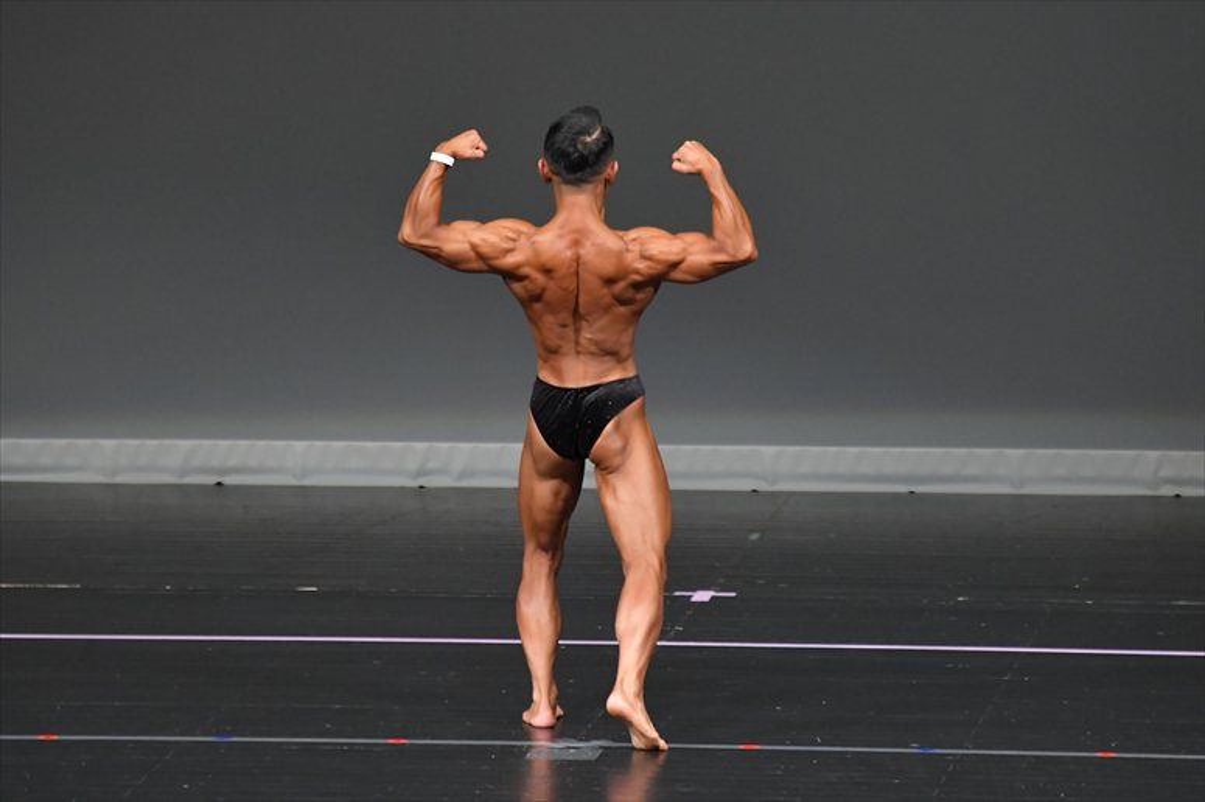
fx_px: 11542
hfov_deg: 6.0
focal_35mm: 345
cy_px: 401
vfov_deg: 4.0
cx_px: 602
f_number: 5.6
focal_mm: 230
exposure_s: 1/400
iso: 4000
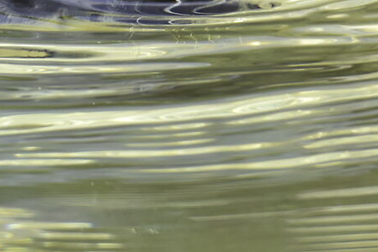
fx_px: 34406
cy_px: -120
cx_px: -165
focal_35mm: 3277
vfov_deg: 0.4
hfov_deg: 0.6
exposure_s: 1/500
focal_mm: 228.9
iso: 250
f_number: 5.6
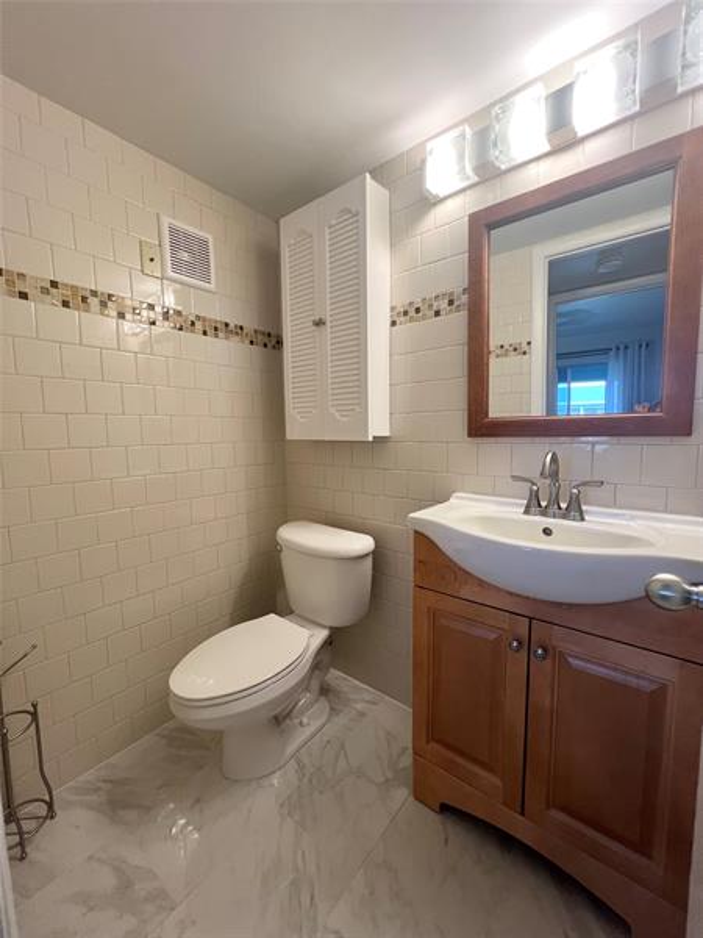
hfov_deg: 89.9
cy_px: 469
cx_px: 352
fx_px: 352
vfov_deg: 106.2
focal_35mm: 13
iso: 160
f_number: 1.8
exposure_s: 1/60
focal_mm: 1.57
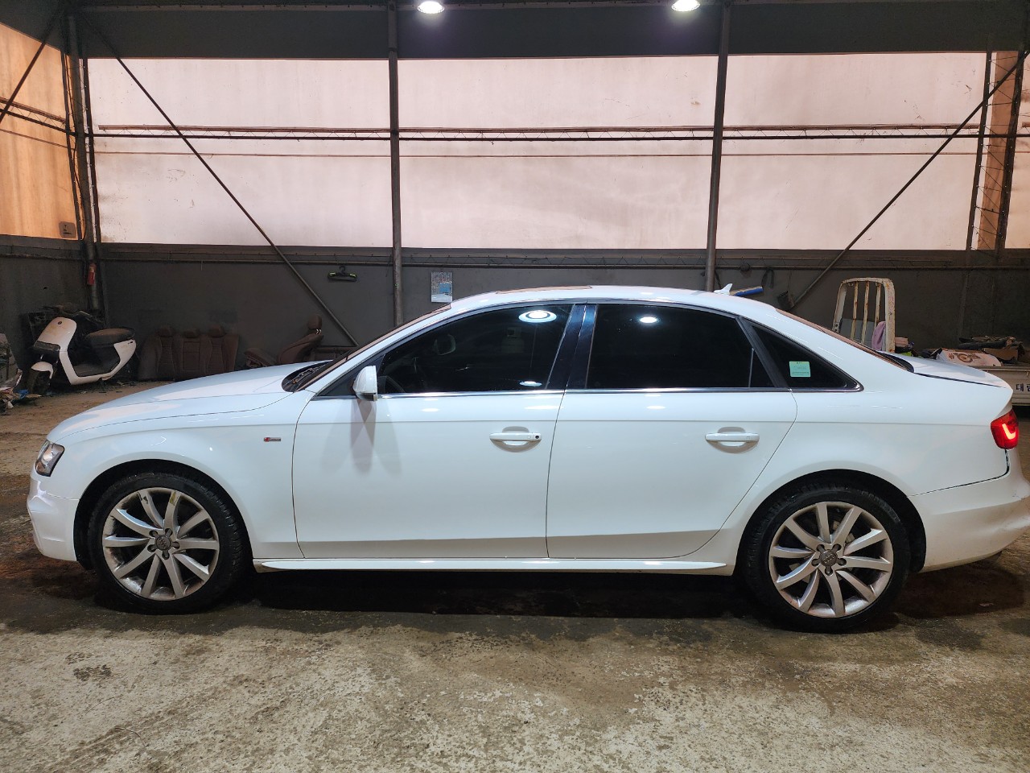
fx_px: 684
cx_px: 515
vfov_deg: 58.9
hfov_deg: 73.9
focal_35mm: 23
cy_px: 386
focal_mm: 6.4
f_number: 1.8
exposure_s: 1/180
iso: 80
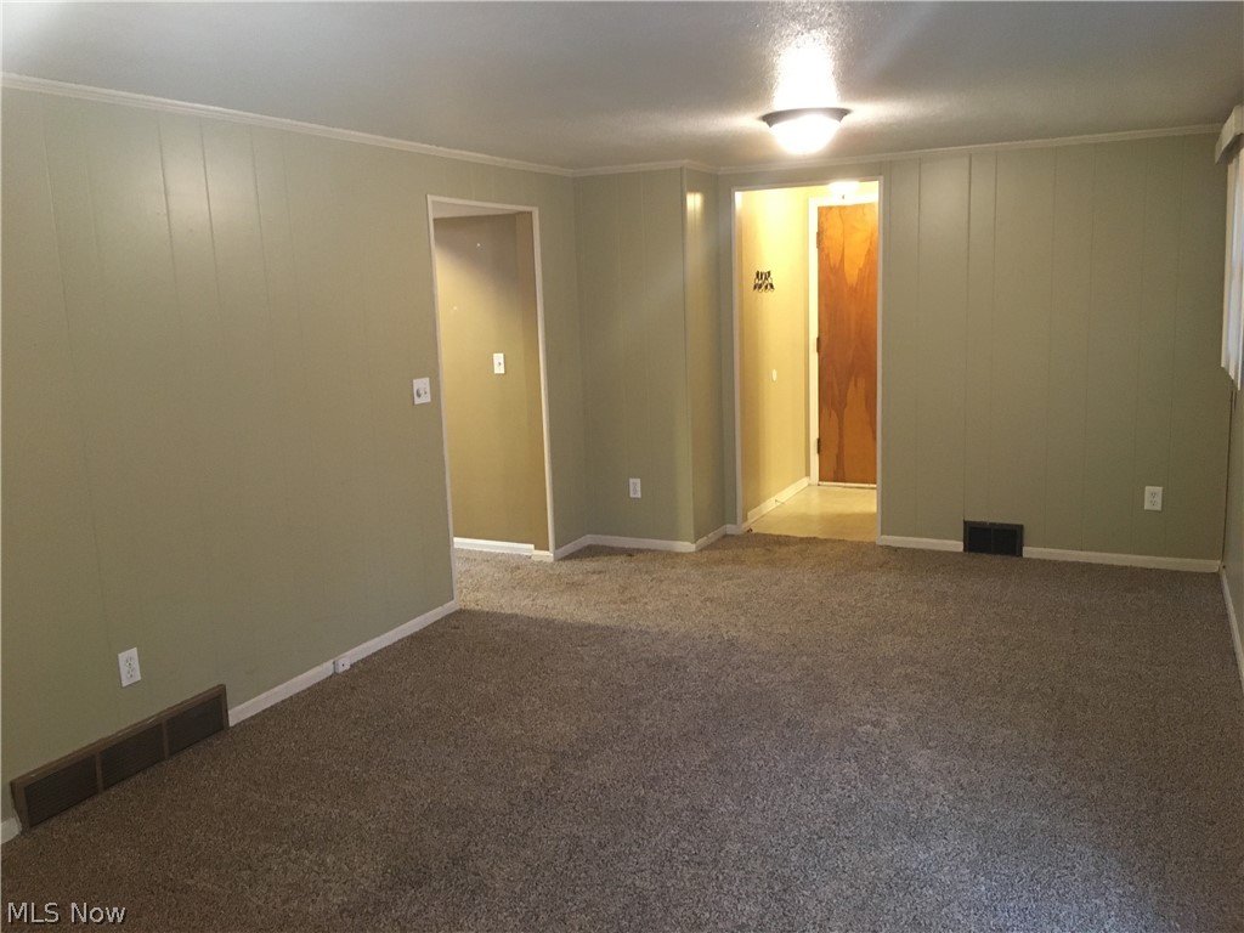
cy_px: 466
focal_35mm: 29
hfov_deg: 61.7
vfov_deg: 48.2
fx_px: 1042
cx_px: 622
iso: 200
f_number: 2.2
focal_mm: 4.15
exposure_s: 1/17
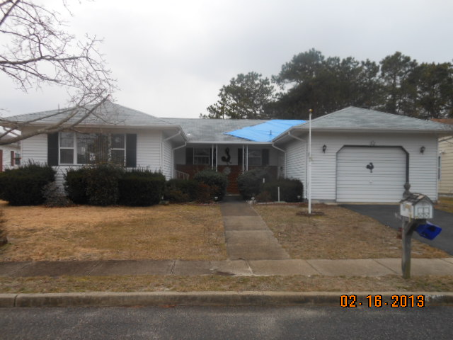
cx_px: 226
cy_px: 170
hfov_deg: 61.7
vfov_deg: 48.2
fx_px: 380
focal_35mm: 29
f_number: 3.3
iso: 80
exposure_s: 1/100
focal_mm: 5.2
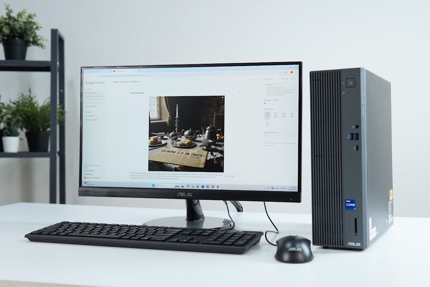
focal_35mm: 45
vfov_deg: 29.9
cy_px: 144
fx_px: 537
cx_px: 215
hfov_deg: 43.6
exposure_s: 1/320
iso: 1250
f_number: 4
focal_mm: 30
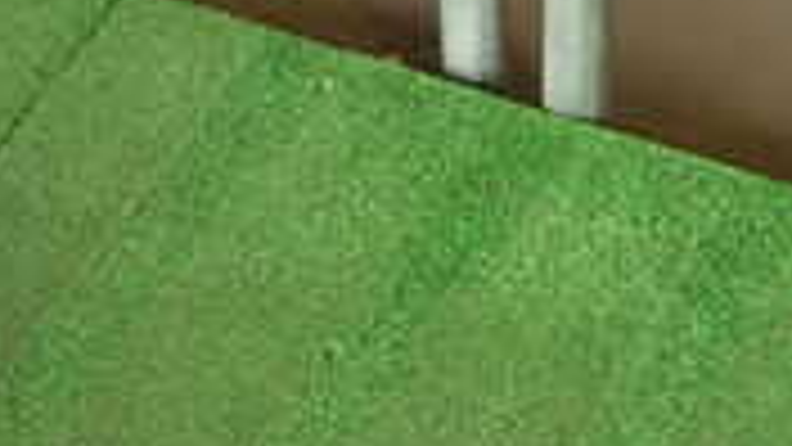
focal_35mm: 93
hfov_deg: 22.9
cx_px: 320
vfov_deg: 11.5
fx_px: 1953
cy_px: 942
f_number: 2
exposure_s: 1/60
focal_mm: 4.5
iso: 160
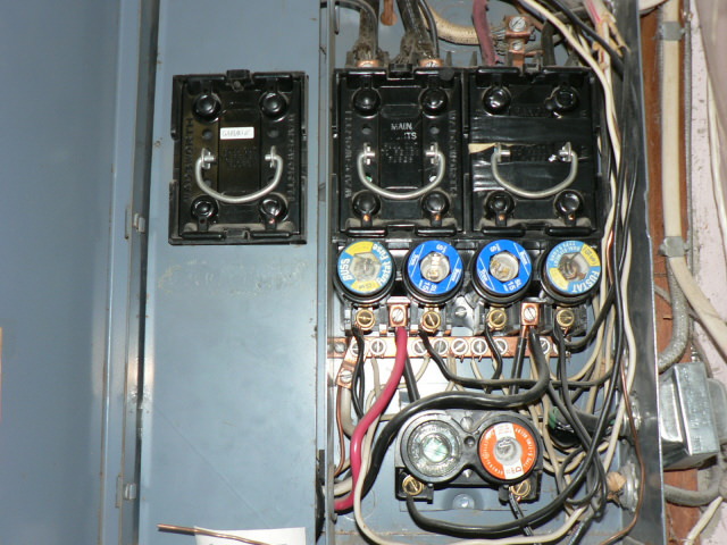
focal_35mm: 46
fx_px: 966
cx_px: 364
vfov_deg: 31.5
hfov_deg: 41.2
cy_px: 272
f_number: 2.8
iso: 100
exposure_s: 1/60
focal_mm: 7.6
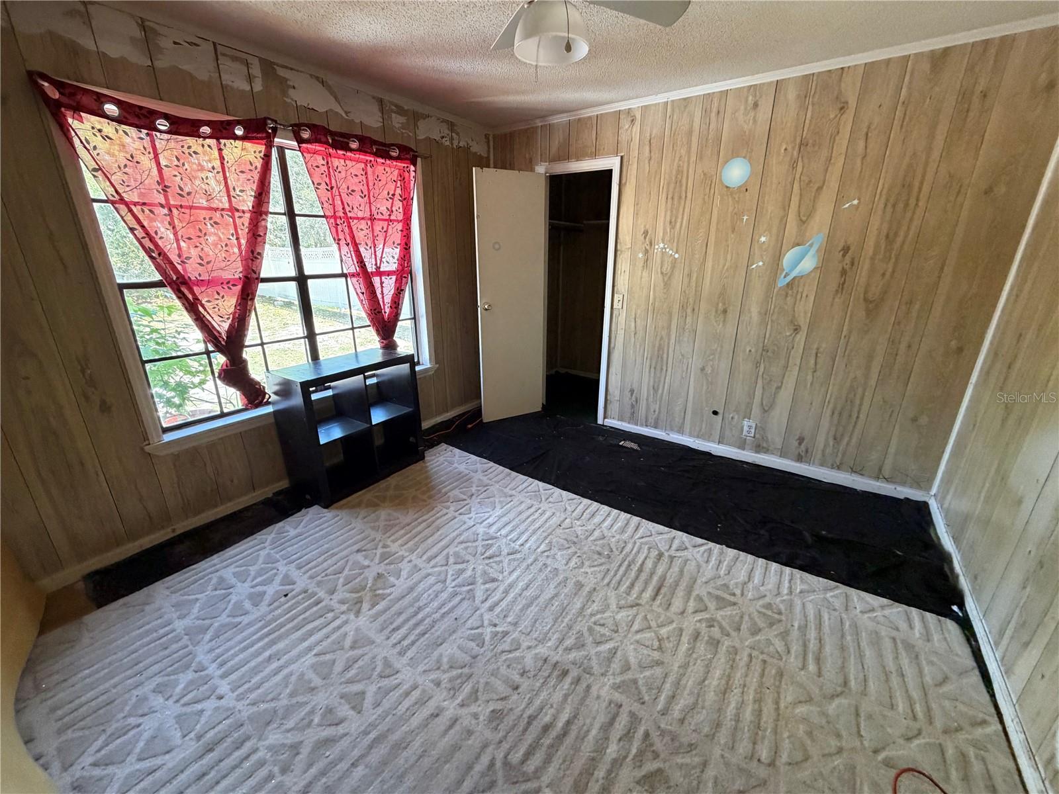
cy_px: 397
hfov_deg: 102.1
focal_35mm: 14
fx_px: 428
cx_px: 530
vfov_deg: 85.7
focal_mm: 2.22
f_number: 2.2
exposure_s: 1/60
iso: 320
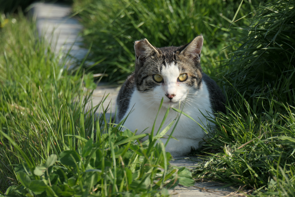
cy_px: 98
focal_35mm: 360
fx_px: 2950
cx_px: 148
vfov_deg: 3.8
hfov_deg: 5.7
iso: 125
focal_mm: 132
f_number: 7.1
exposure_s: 1/320
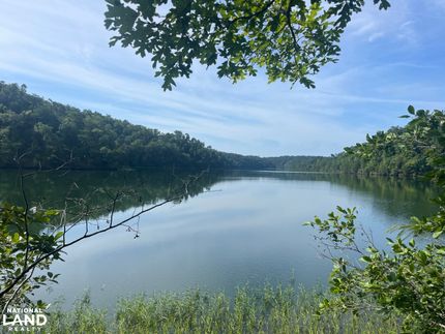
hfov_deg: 69.4
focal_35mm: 25
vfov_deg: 54.9
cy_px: 167
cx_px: 222
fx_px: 322
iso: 32
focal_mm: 5.1
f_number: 1.6
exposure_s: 1/3922
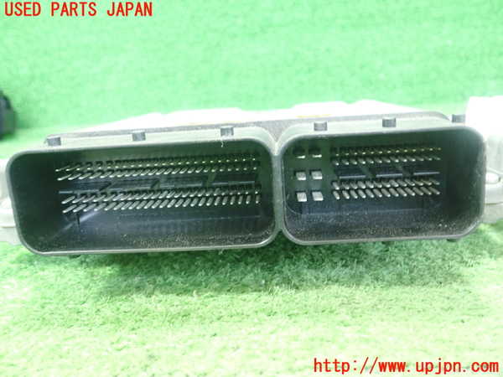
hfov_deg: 60.0
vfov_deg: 46.8
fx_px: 436
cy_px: 188
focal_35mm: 30
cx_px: 252
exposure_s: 1/40
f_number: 2.3
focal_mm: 5.5
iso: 800
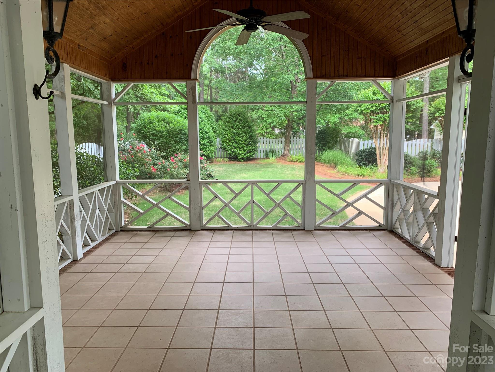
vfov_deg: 53.1
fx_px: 372
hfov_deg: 67.3
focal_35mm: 26
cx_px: 248
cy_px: 186
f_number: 1.8
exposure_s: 1/121
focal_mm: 4.25
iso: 50
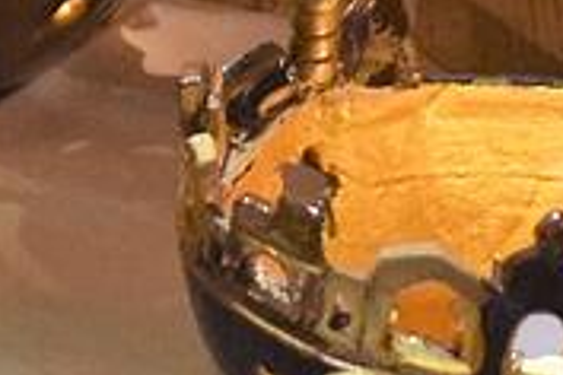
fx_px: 8585
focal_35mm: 549
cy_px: -562
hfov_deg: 3.7
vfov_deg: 2.5
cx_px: -248
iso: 3200
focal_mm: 60
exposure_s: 1/40
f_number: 5
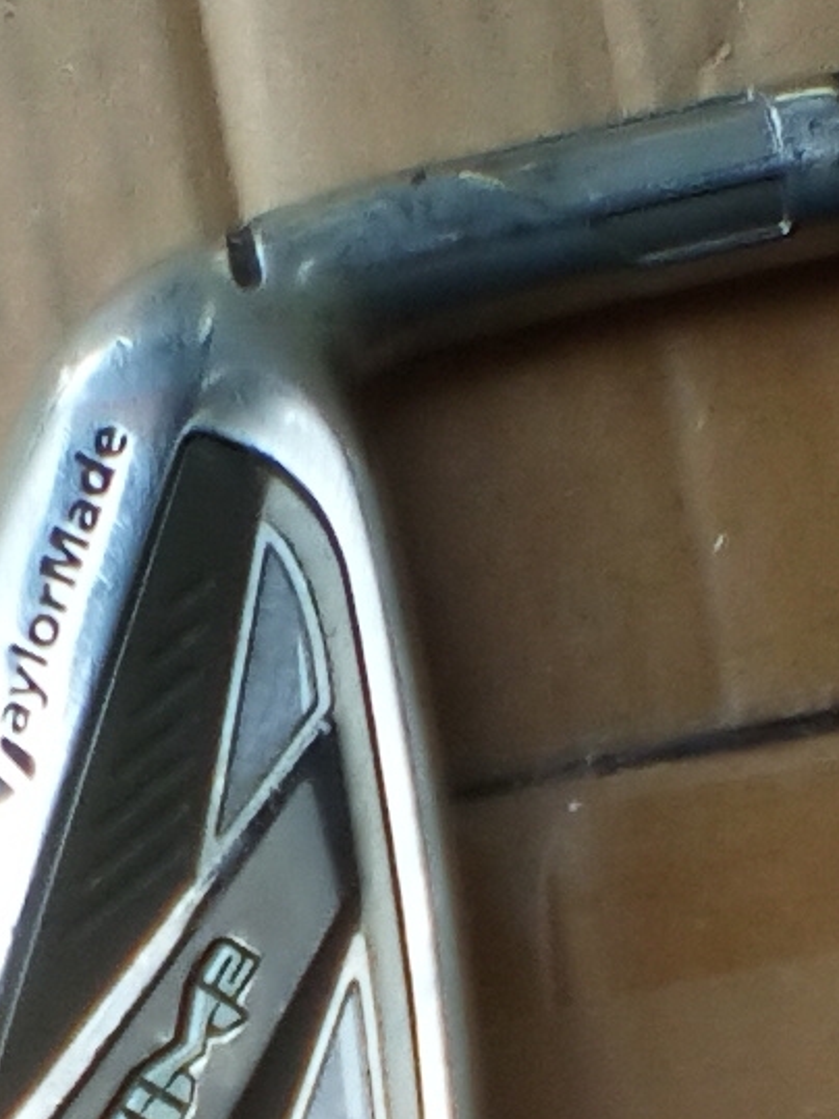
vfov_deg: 20.4
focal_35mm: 92
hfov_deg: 16.0
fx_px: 2974
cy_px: 1223
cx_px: 332
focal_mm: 2.38
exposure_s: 1/171
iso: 100
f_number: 2.4
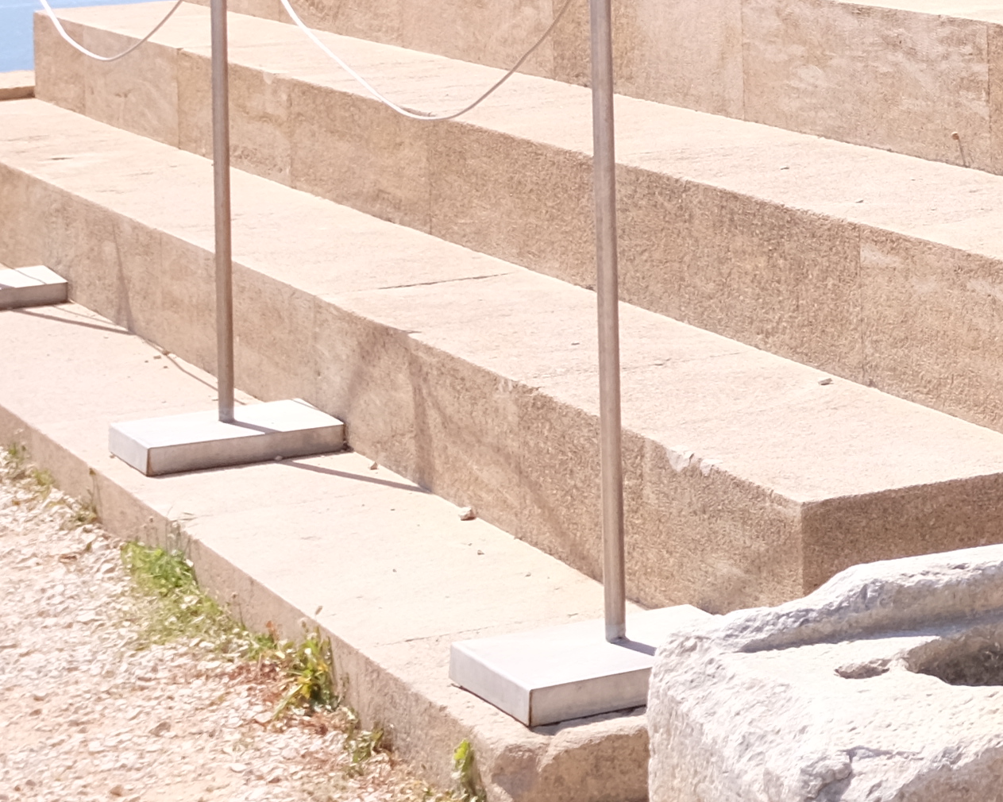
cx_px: 1912
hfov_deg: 13.0
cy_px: -343
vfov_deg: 11.4
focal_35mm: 131
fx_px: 3888
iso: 200
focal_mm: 24
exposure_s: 1/900
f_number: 4
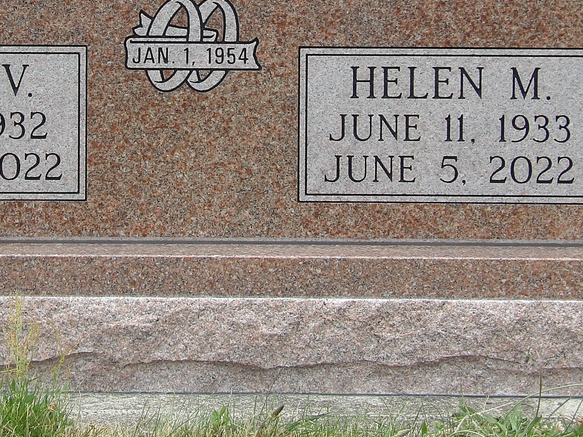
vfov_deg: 8.7
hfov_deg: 11.6
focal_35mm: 170
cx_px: 191
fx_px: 2863
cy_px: 12
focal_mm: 13
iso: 100
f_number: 3.6
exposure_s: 1/224
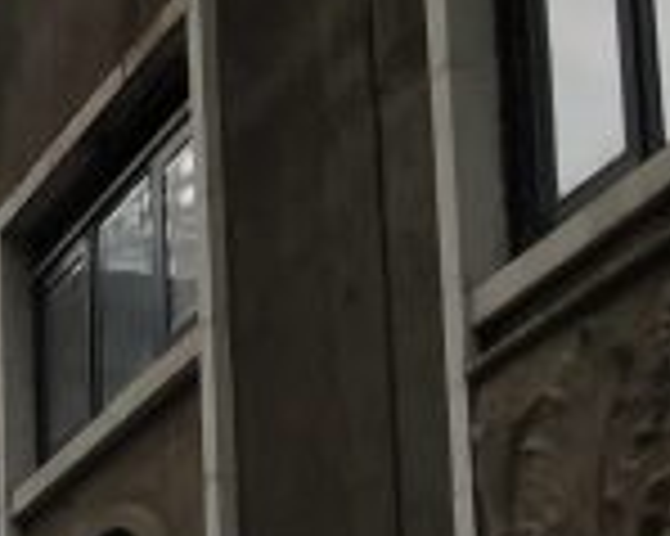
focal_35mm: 157
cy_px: 725
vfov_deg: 9.6
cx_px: -589
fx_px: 3111
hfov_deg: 11.3
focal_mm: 3.95
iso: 110
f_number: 1.8
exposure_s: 1/100
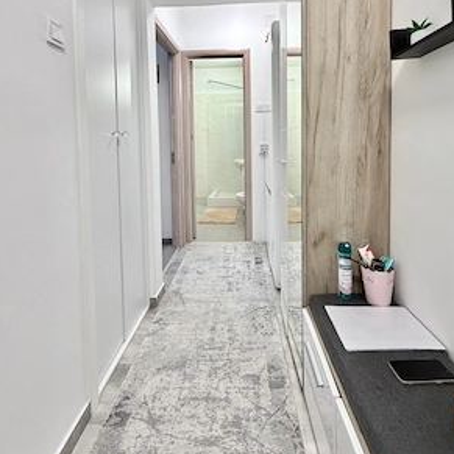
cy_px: 156
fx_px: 252
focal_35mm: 17
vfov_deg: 81.5
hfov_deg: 84.0
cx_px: 231
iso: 250
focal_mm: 2.22
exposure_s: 1/100
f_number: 2.2
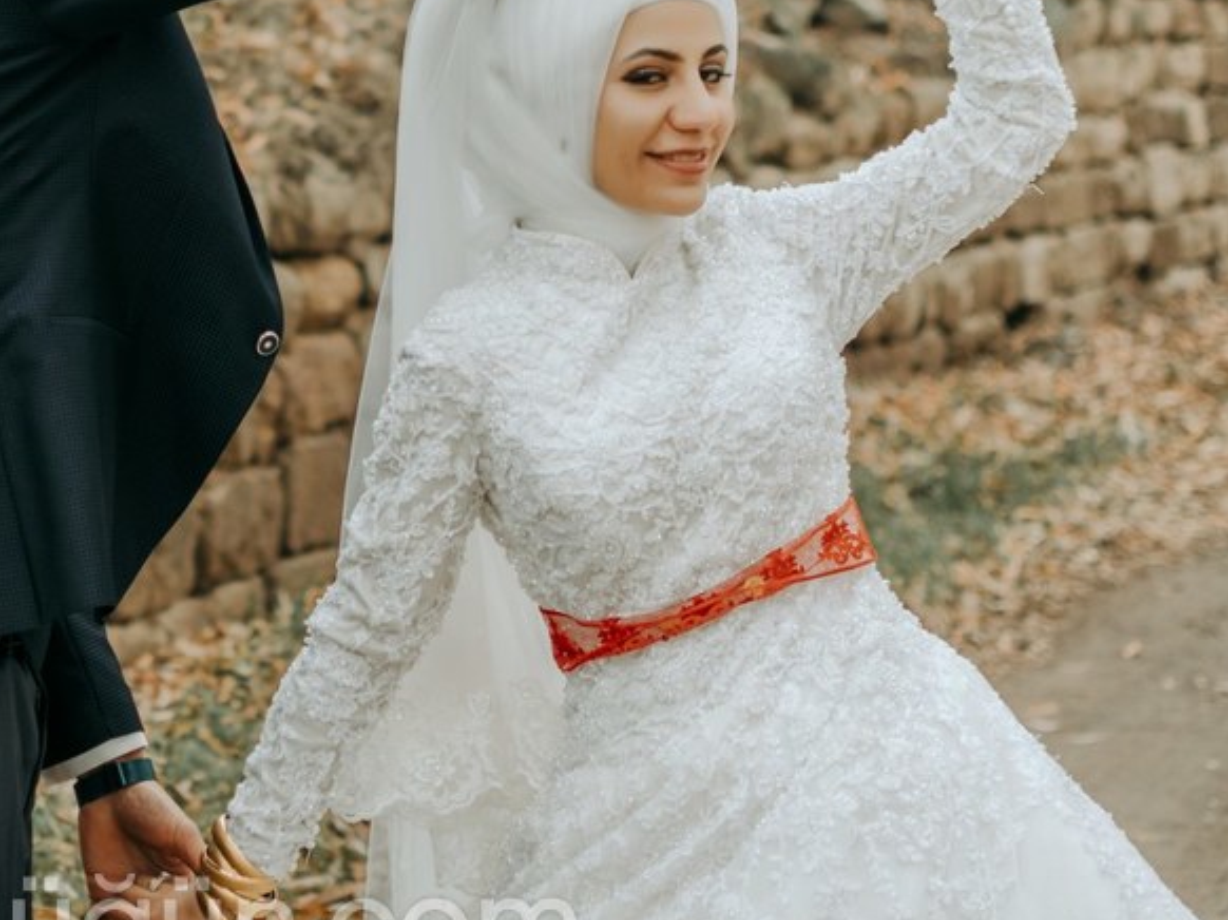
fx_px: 3544
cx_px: 253
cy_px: 217
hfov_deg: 19.5
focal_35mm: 100
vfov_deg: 14.7
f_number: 2
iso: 200
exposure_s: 1/80
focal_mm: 35
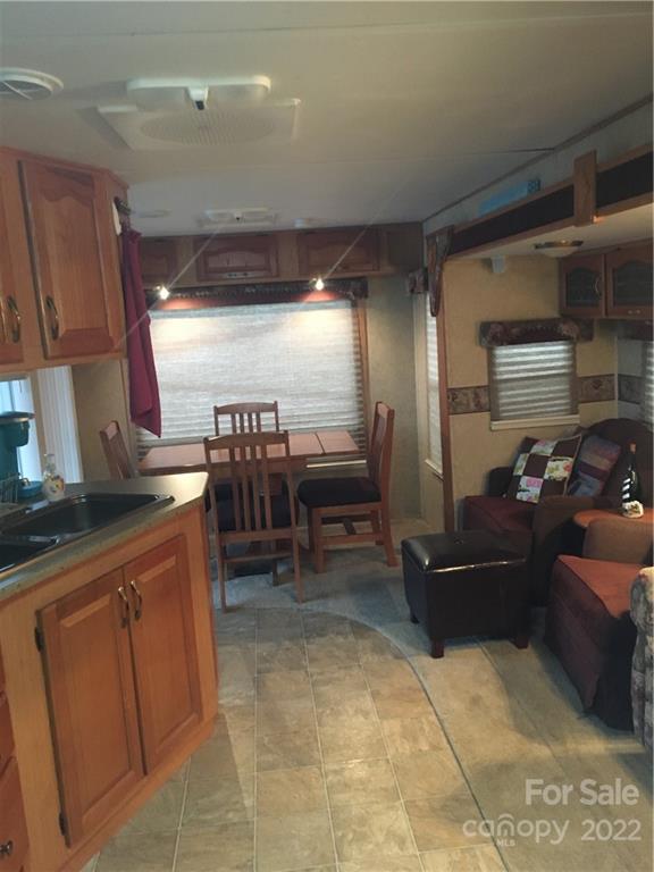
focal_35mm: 29
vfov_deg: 61.7
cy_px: 436
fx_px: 731
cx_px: 327
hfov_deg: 48.2
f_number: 2.2
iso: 400
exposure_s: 1/15
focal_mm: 4.15
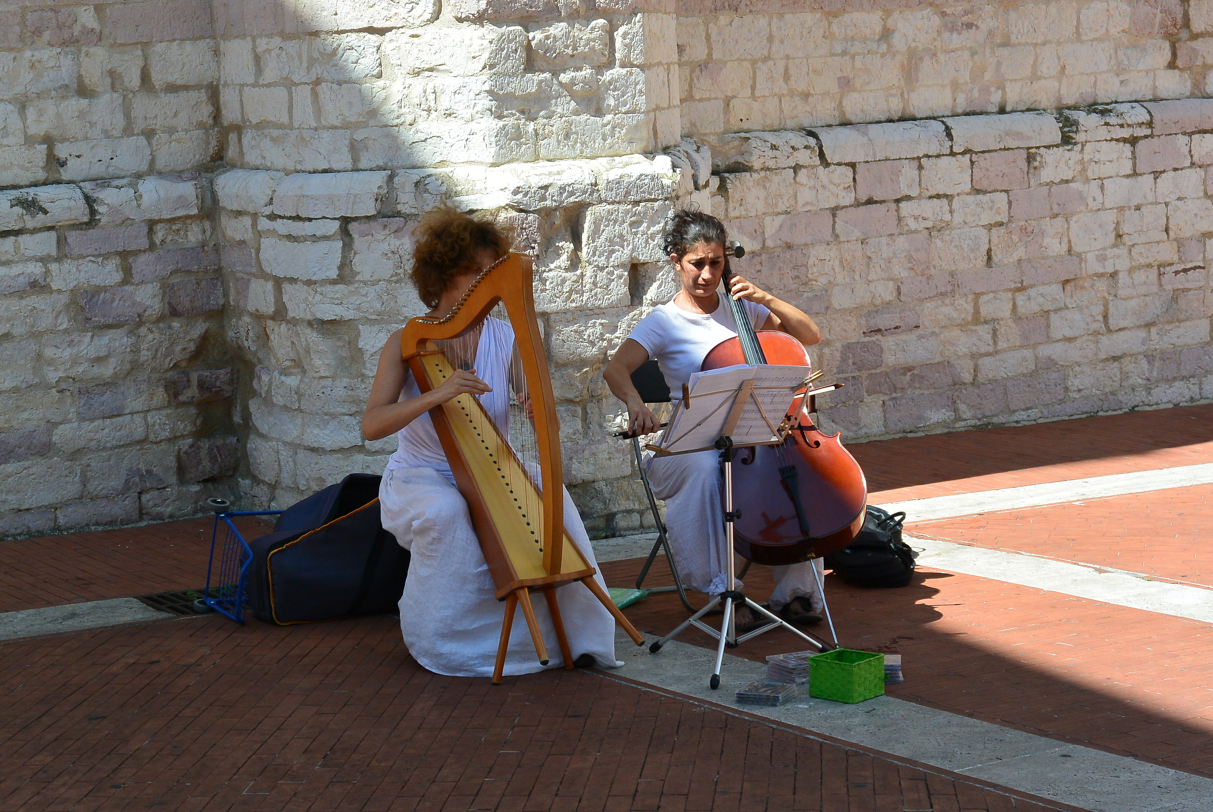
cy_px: 406
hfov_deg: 27.3
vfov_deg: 18.5
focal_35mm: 74
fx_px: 2496
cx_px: 606
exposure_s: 1/500
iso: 200
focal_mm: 27.5
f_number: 5.6
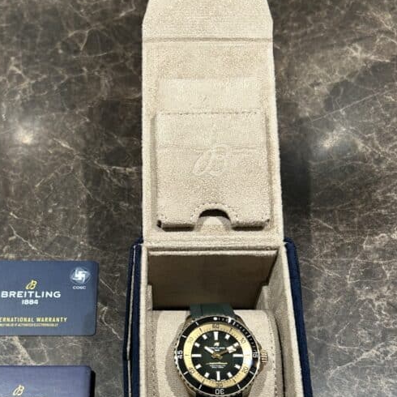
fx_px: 623
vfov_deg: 34.7
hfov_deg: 35.1
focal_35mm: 48
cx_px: 139
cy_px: 289
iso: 64
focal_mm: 5.7
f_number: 1.5
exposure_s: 1/100
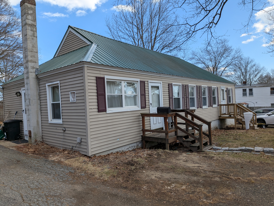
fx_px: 190
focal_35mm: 24
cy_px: 103
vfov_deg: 56.8
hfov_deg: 71.6
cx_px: 137
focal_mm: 4.53
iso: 31
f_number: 1.7
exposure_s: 1/851
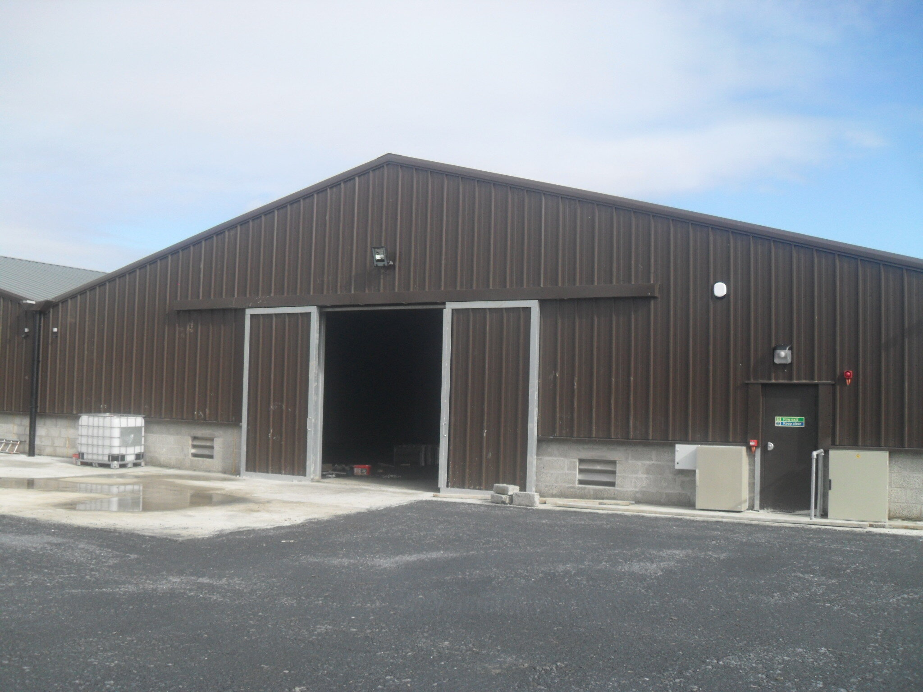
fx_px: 933
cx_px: 462
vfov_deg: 40.7
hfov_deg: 52.6
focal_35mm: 35
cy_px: 346
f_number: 8.9
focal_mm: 6.2
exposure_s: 1/125
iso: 100
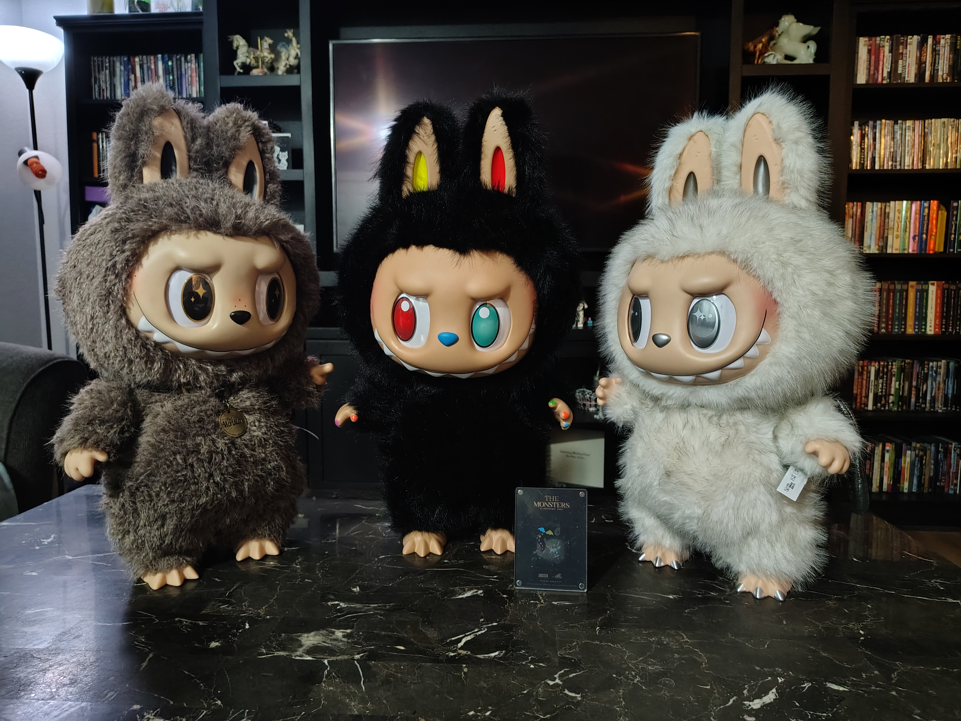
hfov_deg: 71.6
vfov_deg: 56.8
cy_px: 360
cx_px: 480
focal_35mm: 24
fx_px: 666
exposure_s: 1/24
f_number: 1.8
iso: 3357
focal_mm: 5.56
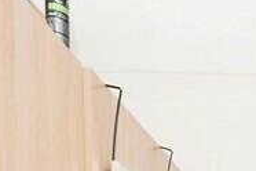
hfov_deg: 22.6
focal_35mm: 77
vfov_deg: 13.9
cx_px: 361
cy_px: 379
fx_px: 548
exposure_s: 1/60
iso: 180
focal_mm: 14
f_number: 4
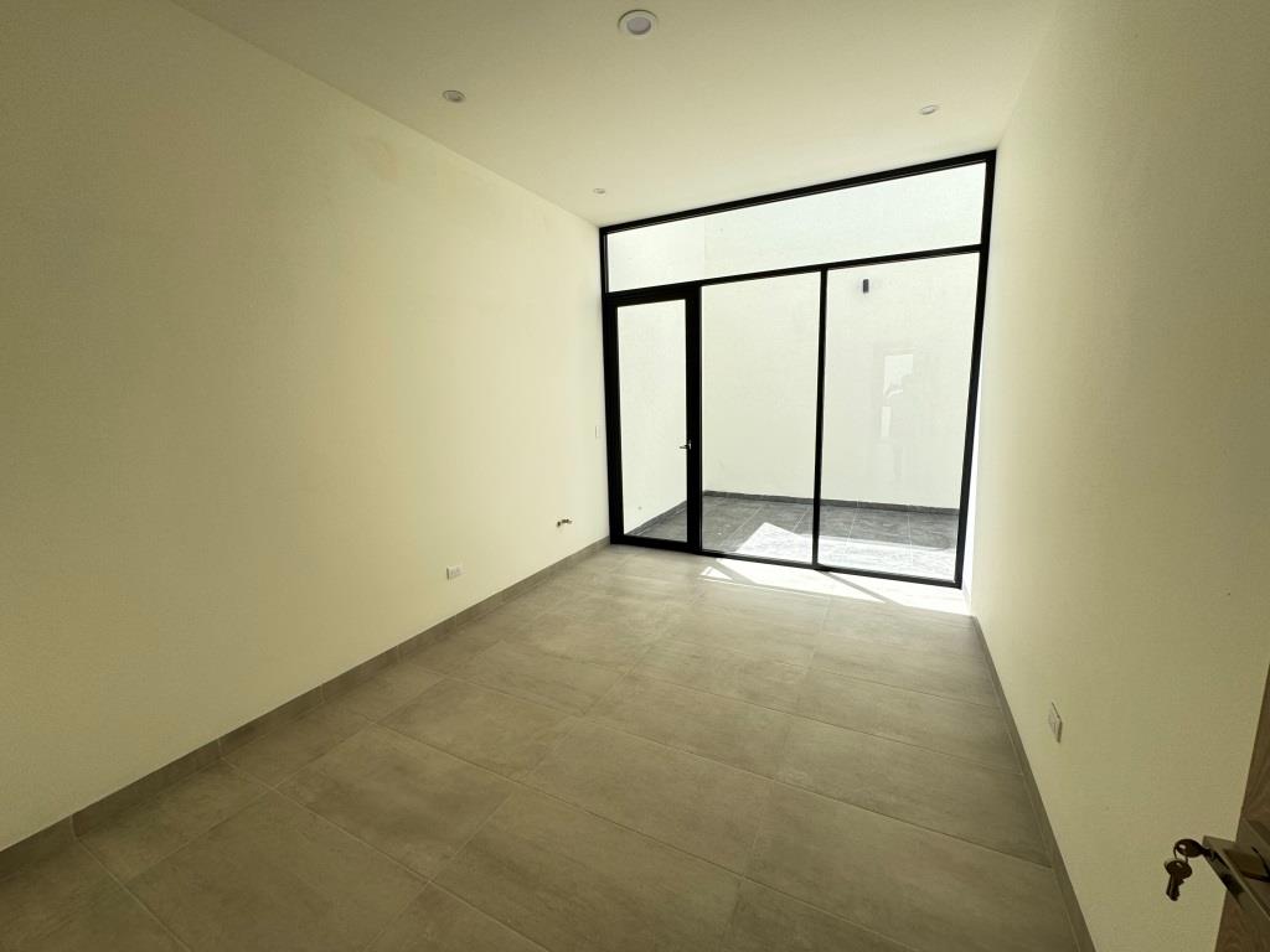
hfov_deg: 102.1
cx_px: 635
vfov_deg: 85.7
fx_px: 514
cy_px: 476
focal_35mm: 14
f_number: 2.2
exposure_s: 1/291
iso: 40
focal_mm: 2.22
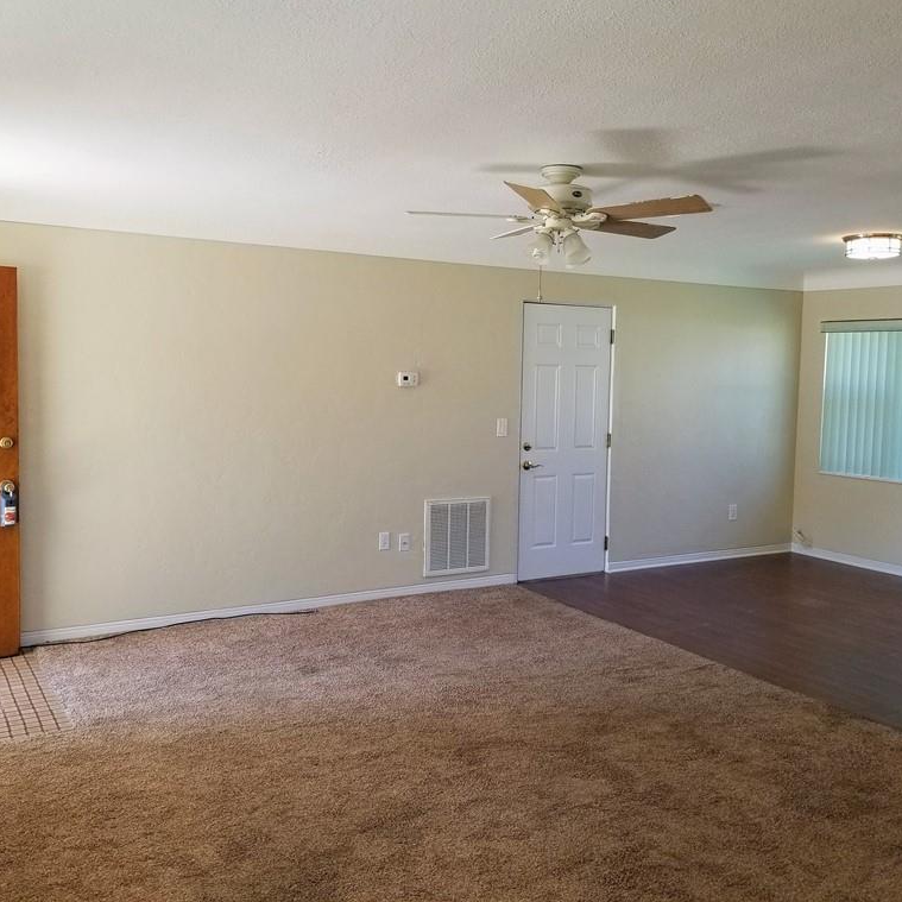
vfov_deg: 52.5
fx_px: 914
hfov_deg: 52.5
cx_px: 490
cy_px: 447
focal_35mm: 31
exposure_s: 1/120
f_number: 1.7
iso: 100
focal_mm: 4.25
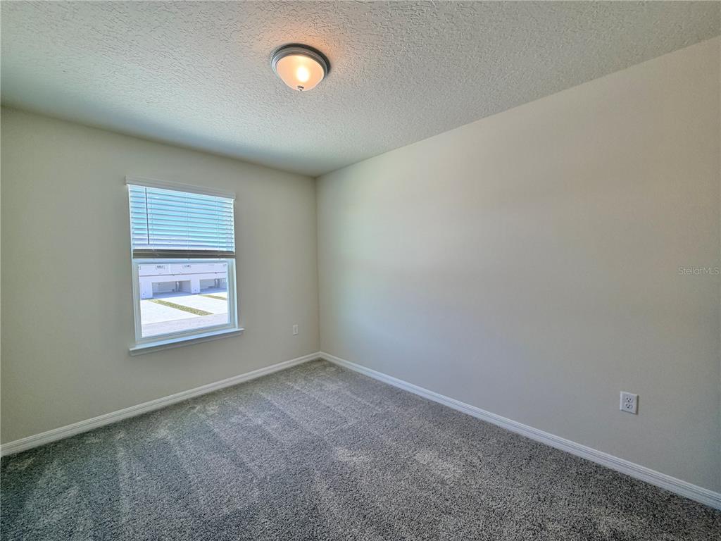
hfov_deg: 102.1
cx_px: 360
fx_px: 292
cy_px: 270
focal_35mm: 14
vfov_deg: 85.7
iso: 125
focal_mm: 2.22
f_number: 2.2
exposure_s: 1/120
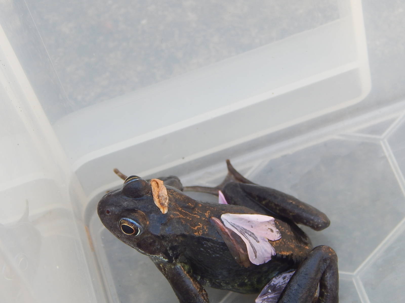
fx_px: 1345
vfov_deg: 12.9
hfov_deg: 17.1
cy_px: 152
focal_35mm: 115
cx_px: 202
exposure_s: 1/60
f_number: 4.6
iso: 125
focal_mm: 20.5
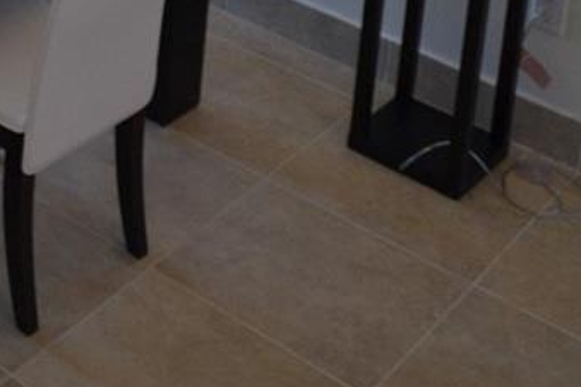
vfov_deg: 13.3
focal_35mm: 85
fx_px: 1372
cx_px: -307
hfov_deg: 20.3
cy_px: -435
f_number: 3.5
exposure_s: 1/60
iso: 450
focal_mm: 12
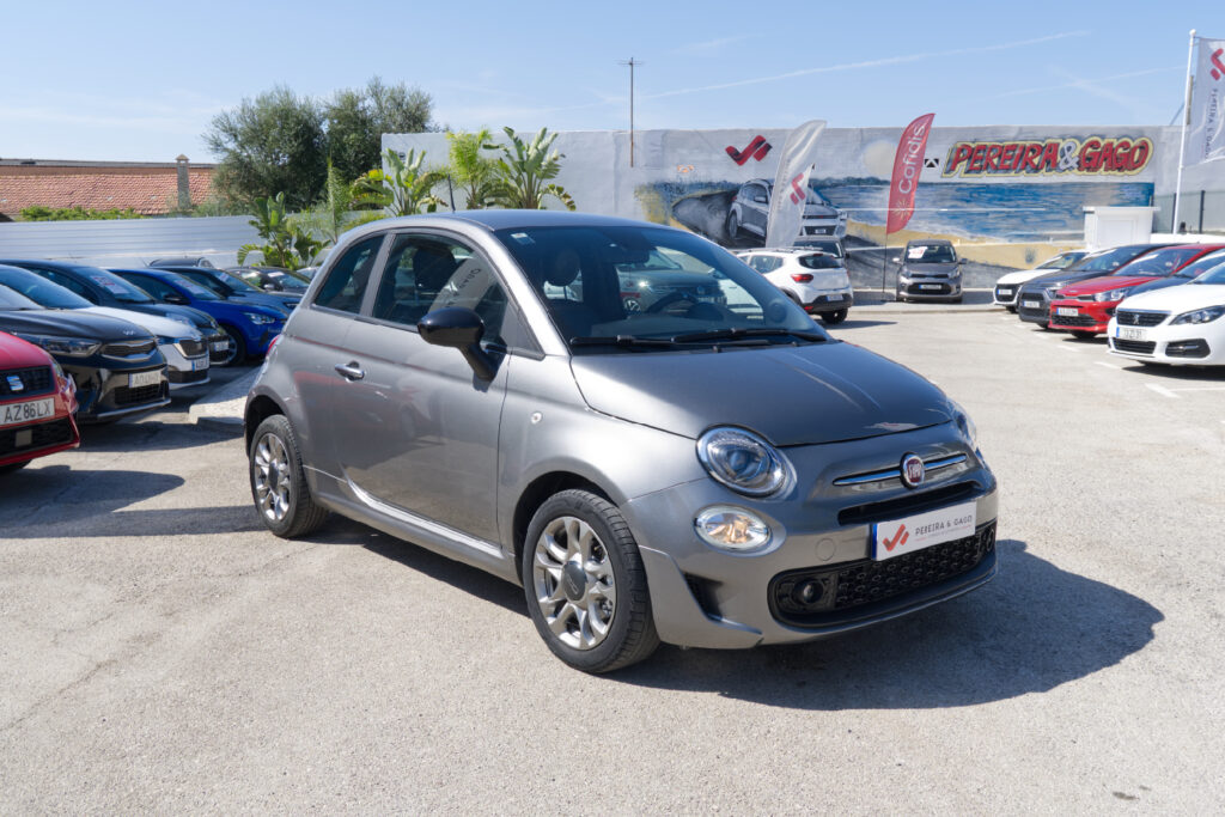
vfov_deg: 41.1
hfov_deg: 58.7
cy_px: 408
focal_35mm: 32
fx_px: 1089
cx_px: 612
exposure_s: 1/180
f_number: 9
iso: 160
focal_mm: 21.5
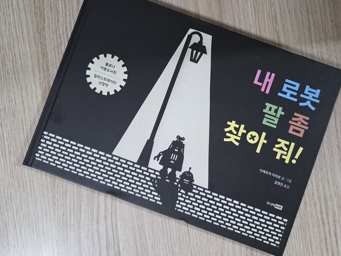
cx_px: 185
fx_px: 266
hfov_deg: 65.2
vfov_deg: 51.3
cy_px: 115
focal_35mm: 27
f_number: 1.8
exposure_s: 1/50
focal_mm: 5.4
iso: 320
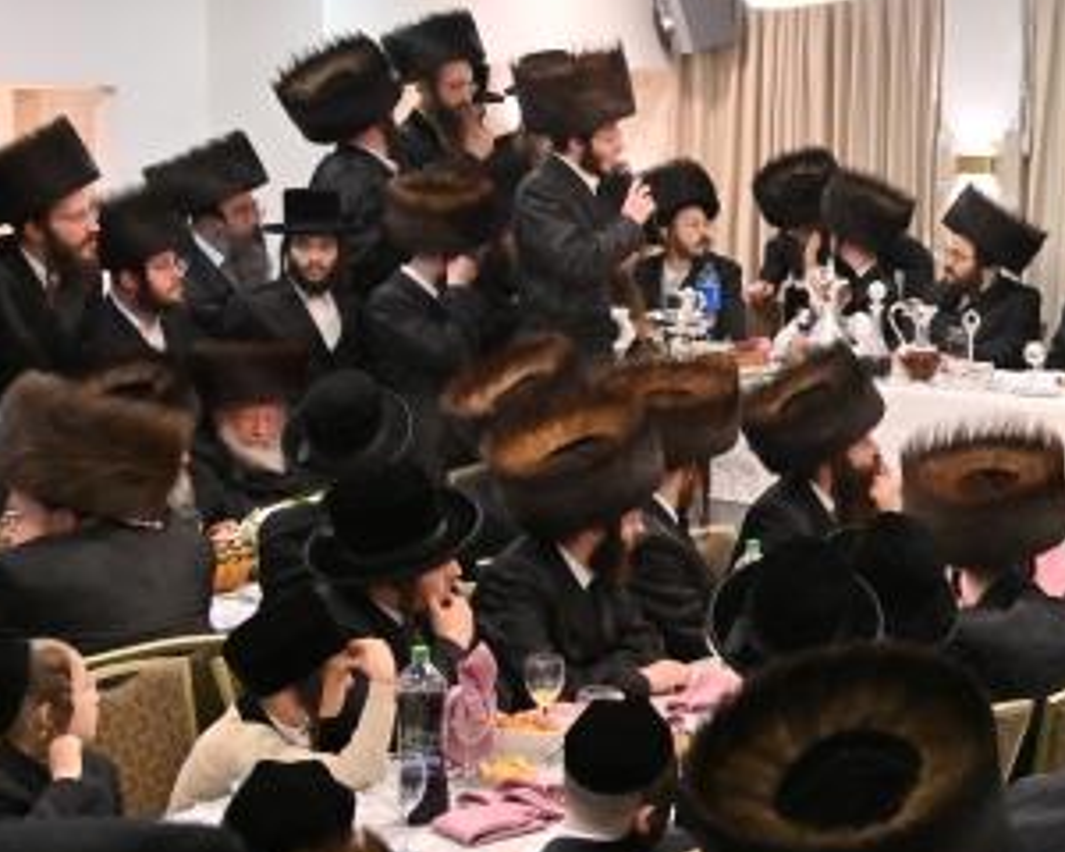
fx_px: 2427
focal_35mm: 77
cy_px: 357
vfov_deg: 19.9
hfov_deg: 23.0
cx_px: 1218
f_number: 4
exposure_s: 1/160
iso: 640
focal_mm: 24
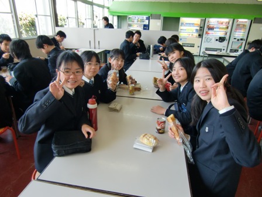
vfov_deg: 56.8
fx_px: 182
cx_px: 131
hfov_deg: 71.6
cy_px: 98
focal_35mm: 24
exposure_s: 1/60
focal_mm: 4.3
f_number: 3.2
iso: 125
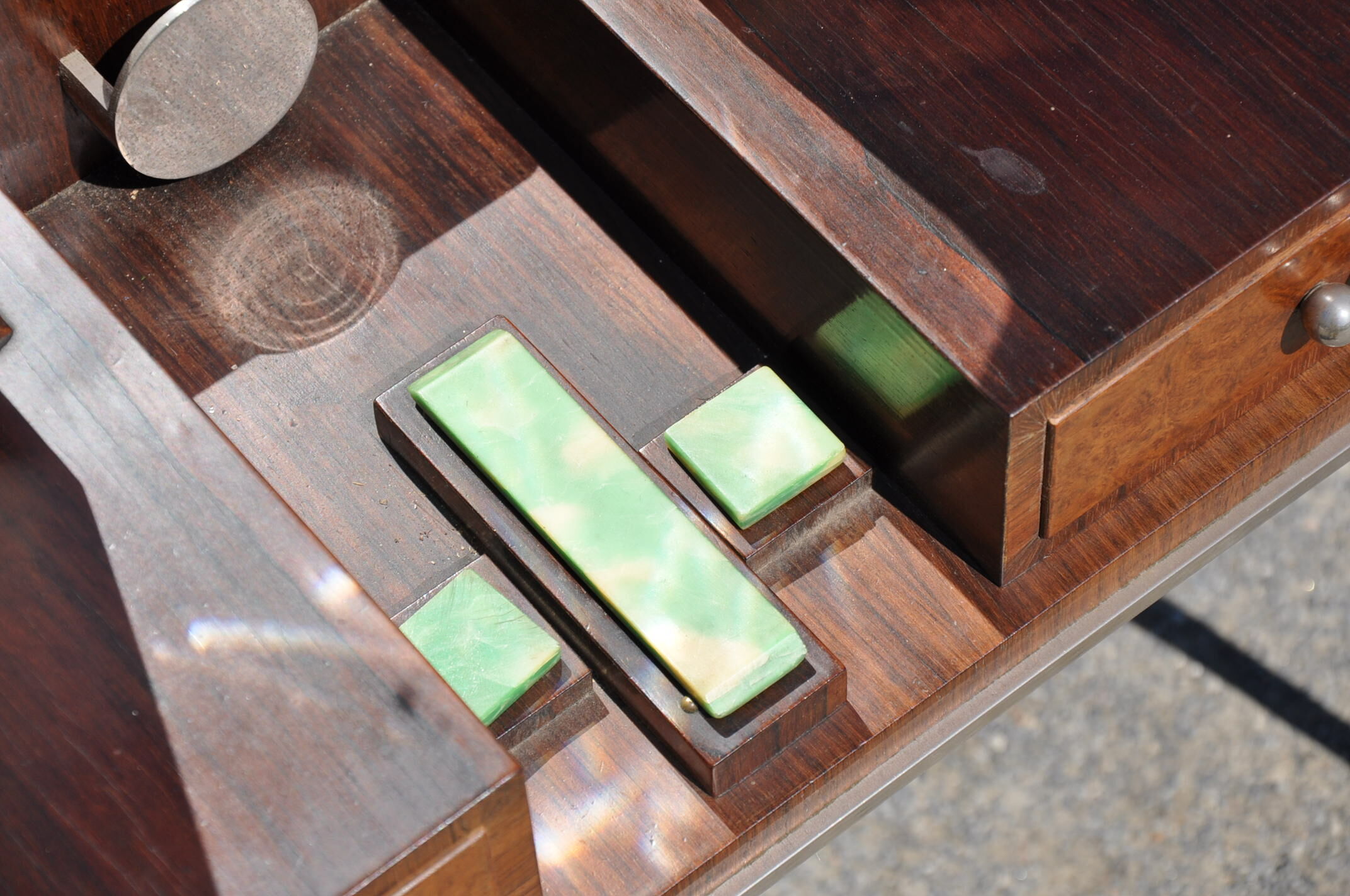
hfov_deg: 17.1
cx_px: 675
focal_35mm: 120
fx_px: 4494
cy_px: 448
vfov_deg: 11.4
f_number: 8
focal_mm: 80
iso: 250
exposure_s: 1/1000
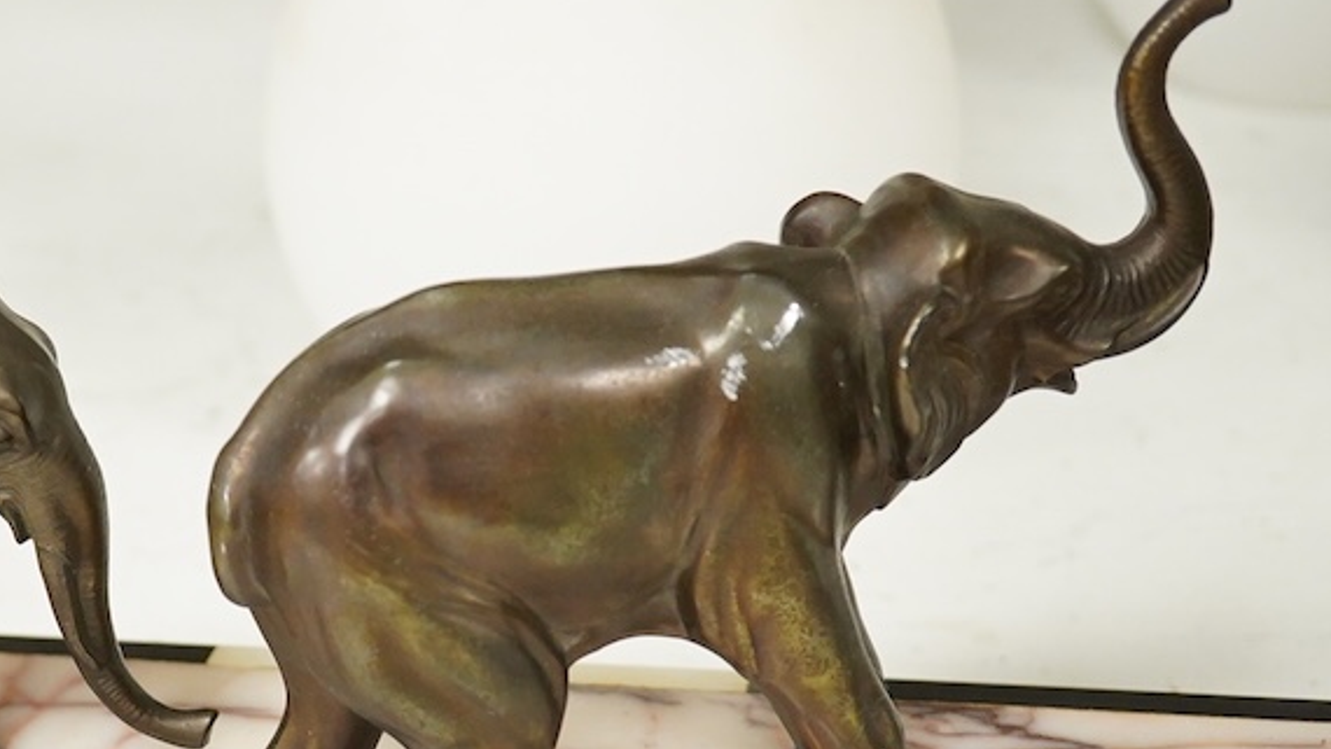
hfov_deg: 22.6
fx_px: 3283
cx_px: 295
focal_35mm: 93
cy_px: 618
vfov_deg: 13.0
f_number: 6.3
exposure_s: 1/160
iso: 2500
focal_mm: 30
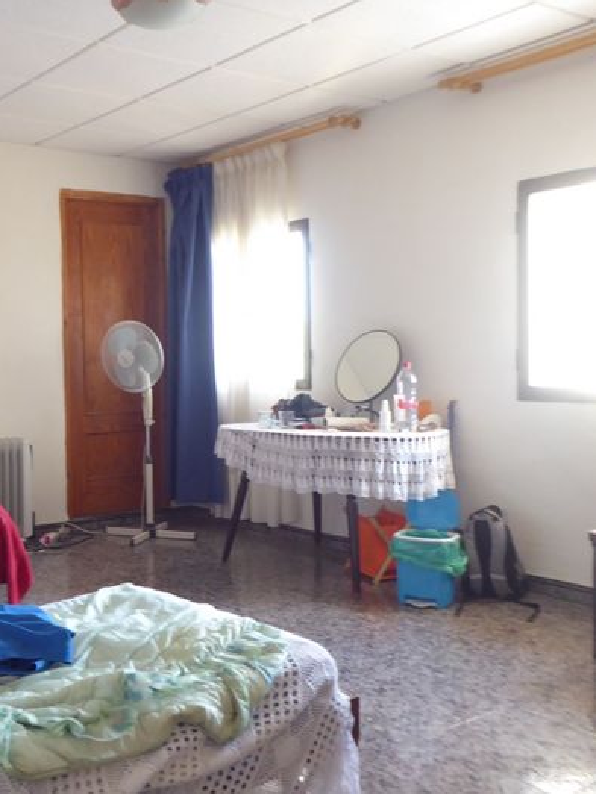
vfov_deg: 47.9
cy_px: 397
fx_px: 895
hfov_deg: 35.8
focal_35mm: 39
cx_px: 133
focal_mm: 5
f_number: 3.5
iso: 400
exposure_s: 1/8
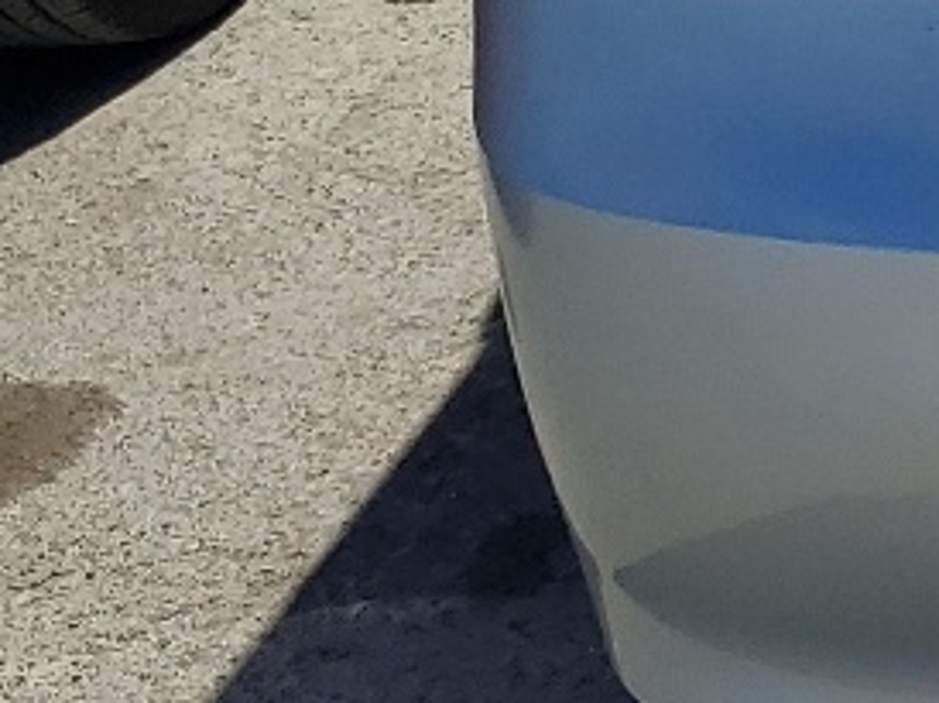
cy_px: -460
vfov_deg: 9.4
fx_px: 4120
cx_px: 2135
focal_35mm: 152
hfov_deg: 11.2
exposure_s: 1/5000
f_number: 1.5
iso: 50
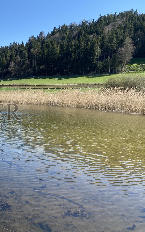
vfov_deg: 52.7
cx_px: -10
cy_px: 117
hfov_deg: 31.1
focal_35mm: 37
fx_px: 234
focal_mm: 4.25
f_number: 1.8
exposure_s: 1/1727
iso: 32
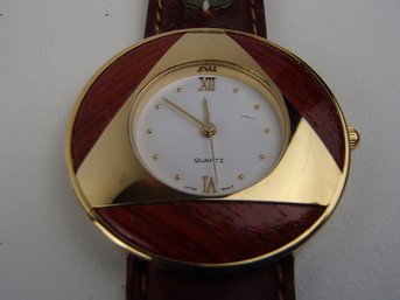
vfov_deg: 38.6
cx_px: 200
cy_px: 150
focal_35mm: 37
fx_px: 427
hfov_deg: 50.2
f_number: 4.7
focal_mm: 6.64
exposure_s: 1/160
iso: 160
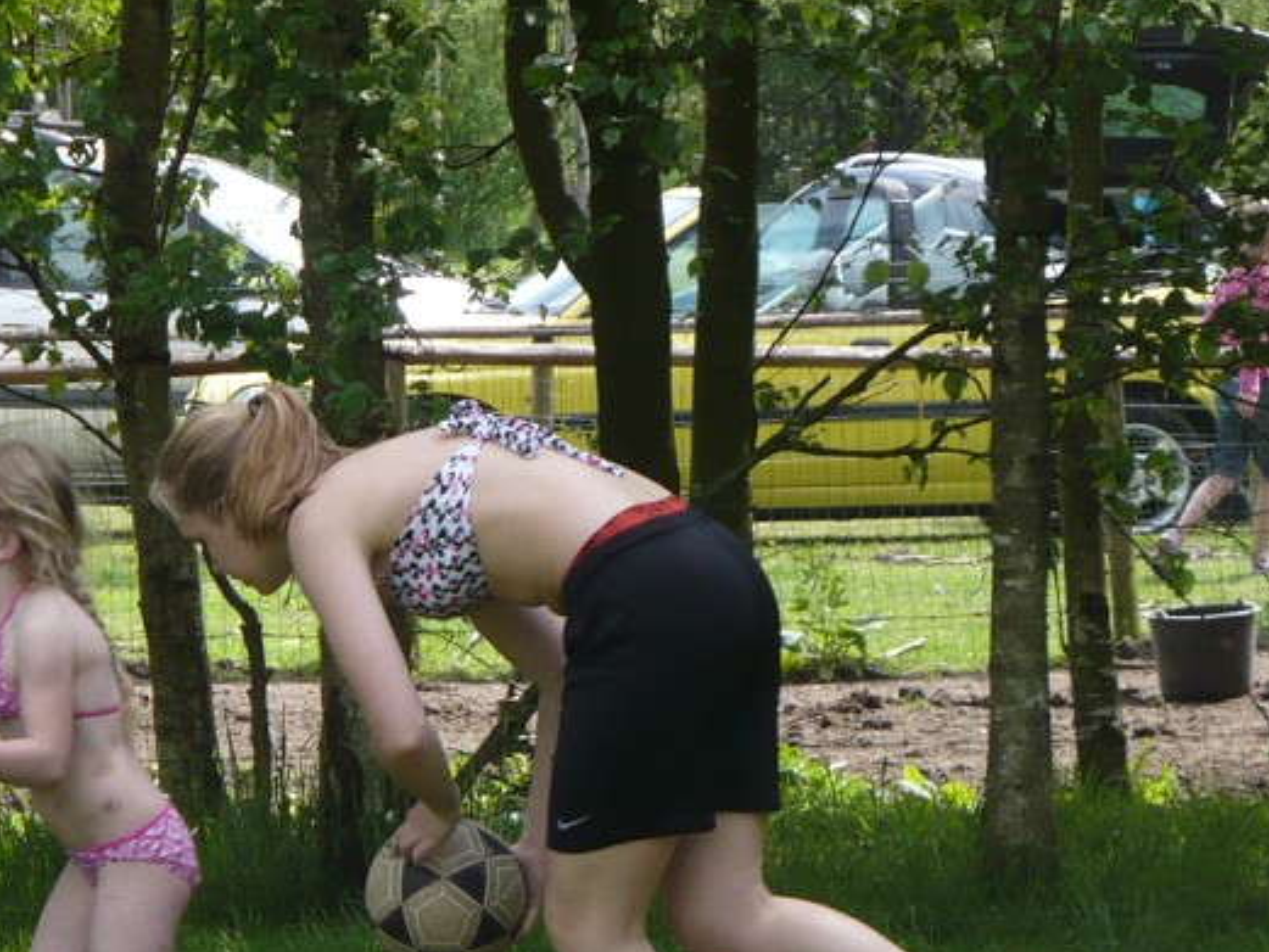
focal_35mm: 364
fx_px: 13347
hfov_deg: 5.4
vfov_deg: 4.1
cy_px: 1066
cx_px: 714
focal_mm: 26
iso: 100
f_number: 4
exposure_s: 1/400
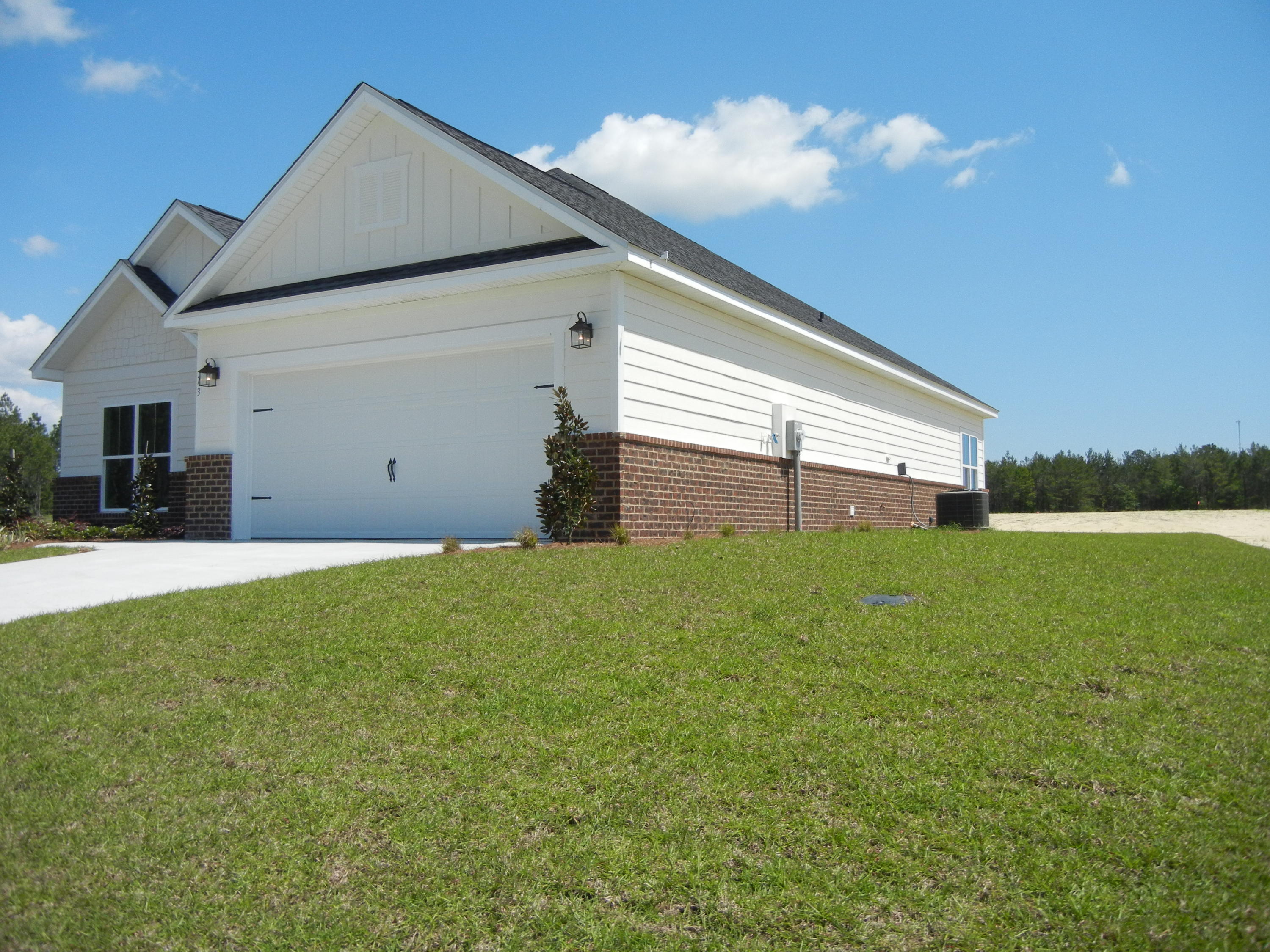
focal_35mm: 30
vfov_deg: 46.8
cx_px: 635
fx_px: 1101
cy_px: 476
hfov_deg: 60.0
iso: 200
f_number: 7
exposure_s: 1/607
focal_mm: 5.4
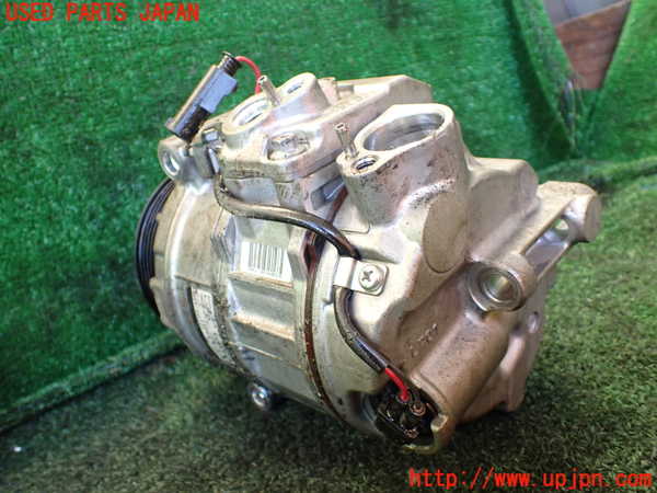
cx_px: 328
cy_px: 246
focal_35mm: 30
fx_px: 569
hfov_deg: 60.0
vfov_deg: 46.8
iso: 500
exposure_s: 1/125
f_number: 2.3
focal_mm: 5.4
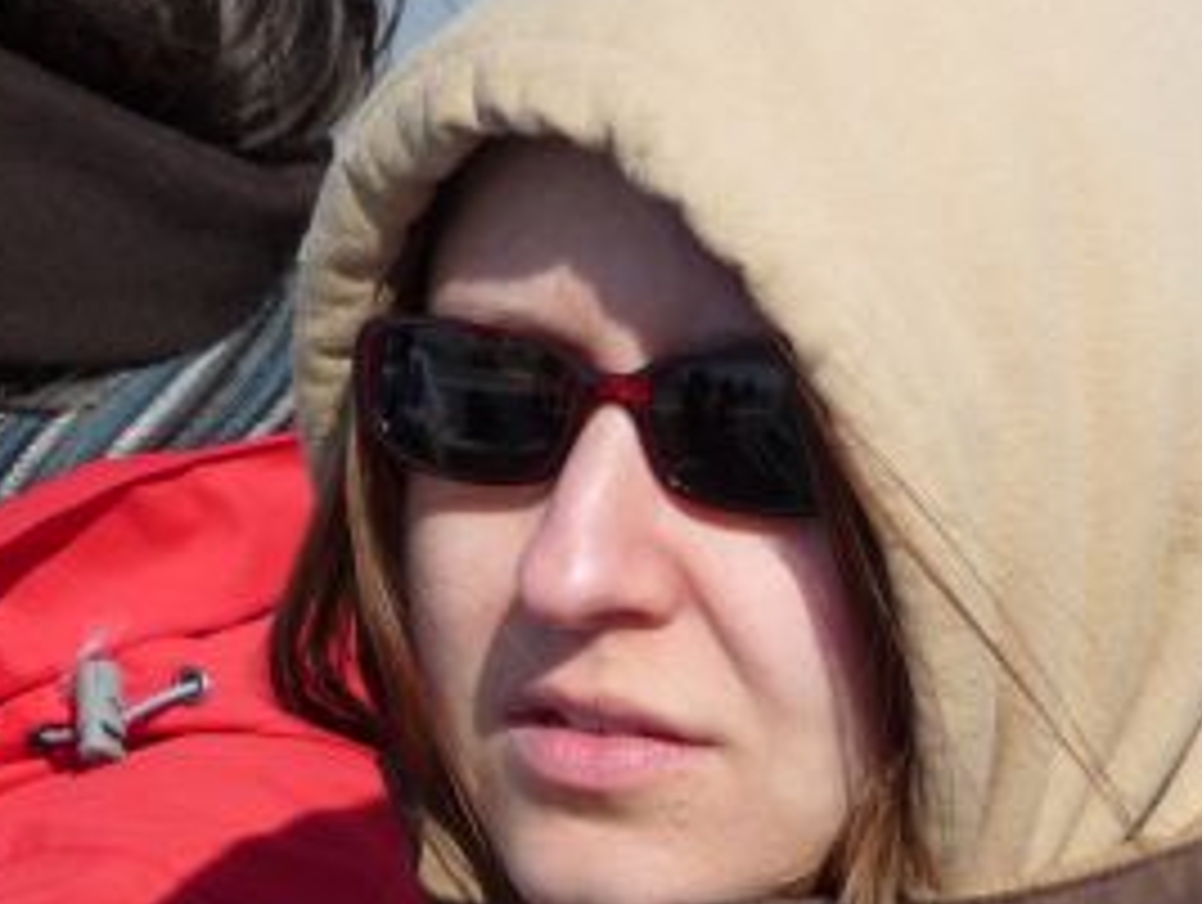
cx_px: 725
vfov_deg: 3.5
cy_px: 625
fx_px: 14812
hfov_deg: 4.6
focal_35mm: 426
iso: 100
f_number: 4.8
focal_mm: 30.5
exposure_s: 1/800
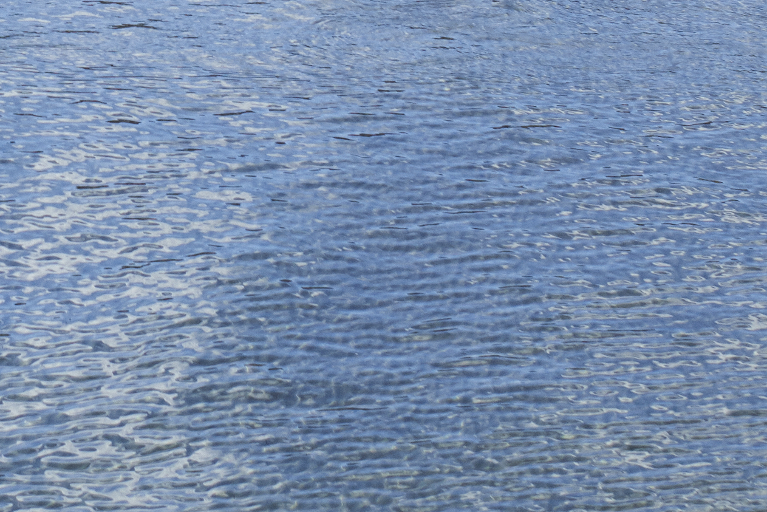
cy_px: -396
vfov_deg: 6.6
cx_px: -109
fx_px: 4348
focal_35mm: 204
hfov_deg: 10.0
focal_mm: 35
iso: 160
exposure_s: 1/1600
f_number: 4.5
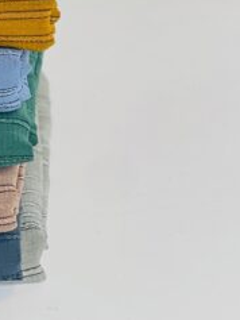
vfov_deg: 8.9
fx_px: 1995
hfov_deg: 6.8
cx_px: -150
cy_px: -158
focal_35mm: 216
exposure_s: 1/121
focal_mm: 7.5
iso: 64
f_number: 2.2
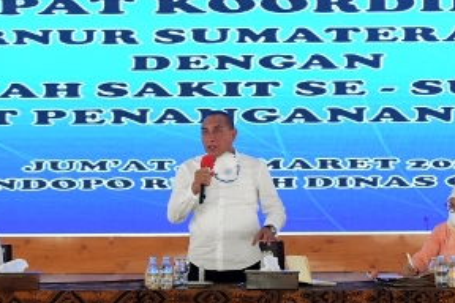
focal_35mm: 200
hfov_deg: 10.3
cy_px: 121
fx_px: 2528
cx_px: 224
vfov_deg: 6.9
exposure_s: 1/100
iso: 2000
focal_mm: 82
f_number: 5
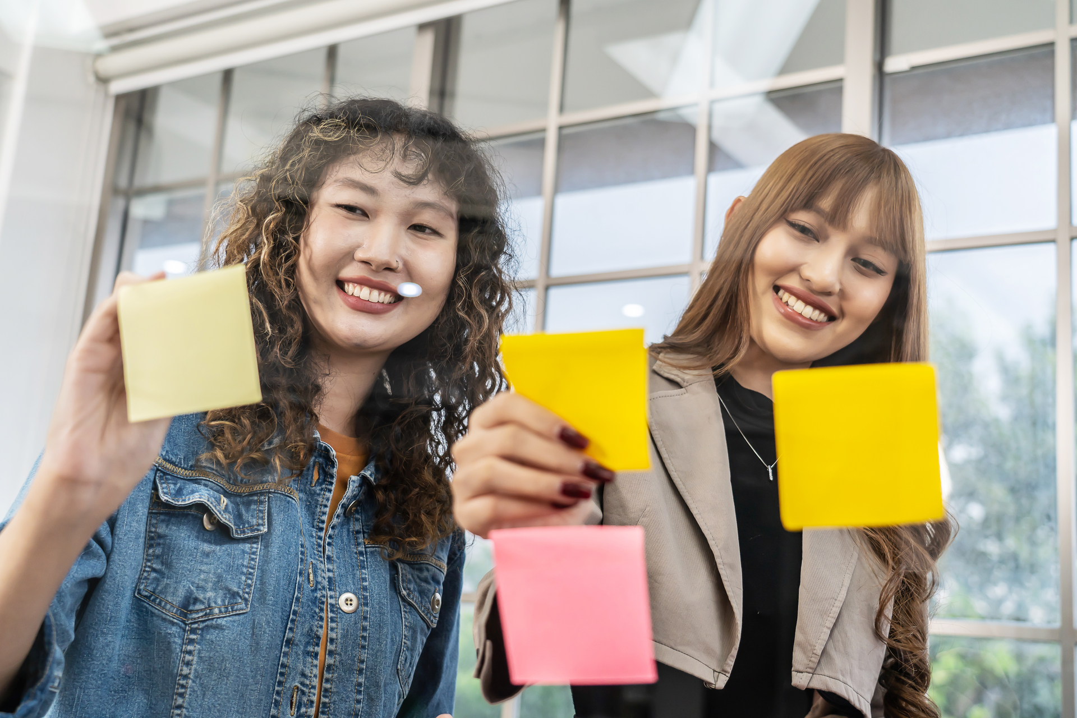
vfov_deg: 31.9
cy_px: 359
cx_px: 538
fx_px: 1256
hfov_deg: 46.4
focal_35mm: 42
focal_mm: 42
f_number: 4
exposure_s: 1/125
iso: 200
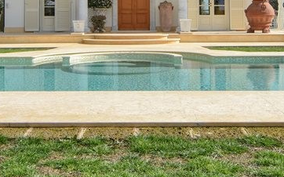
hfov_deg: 36.3
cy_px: -44
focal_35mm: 56
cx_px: 112
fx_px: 431
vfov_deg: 21.4
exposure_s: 1/320
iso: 100
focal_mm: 11
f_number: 9
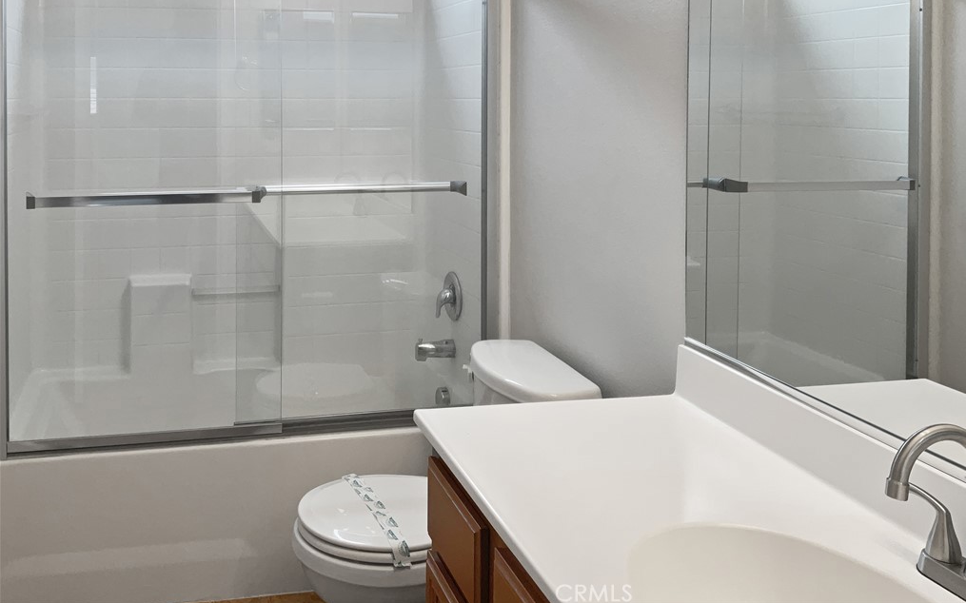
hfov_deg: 61.2
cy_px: 242
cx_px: 486
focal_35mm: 31
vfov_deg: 40.4
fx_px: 816
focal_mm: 3
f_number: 1.8
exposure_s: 1/120
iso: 32
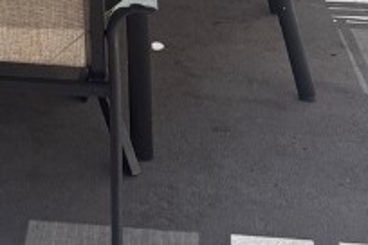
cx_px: -159
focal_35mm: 125
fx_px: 1278
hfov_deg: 15.3
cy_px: -357
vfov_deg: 9.6
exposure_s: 1/3279
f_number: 1.78
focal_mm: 6.76
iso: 80
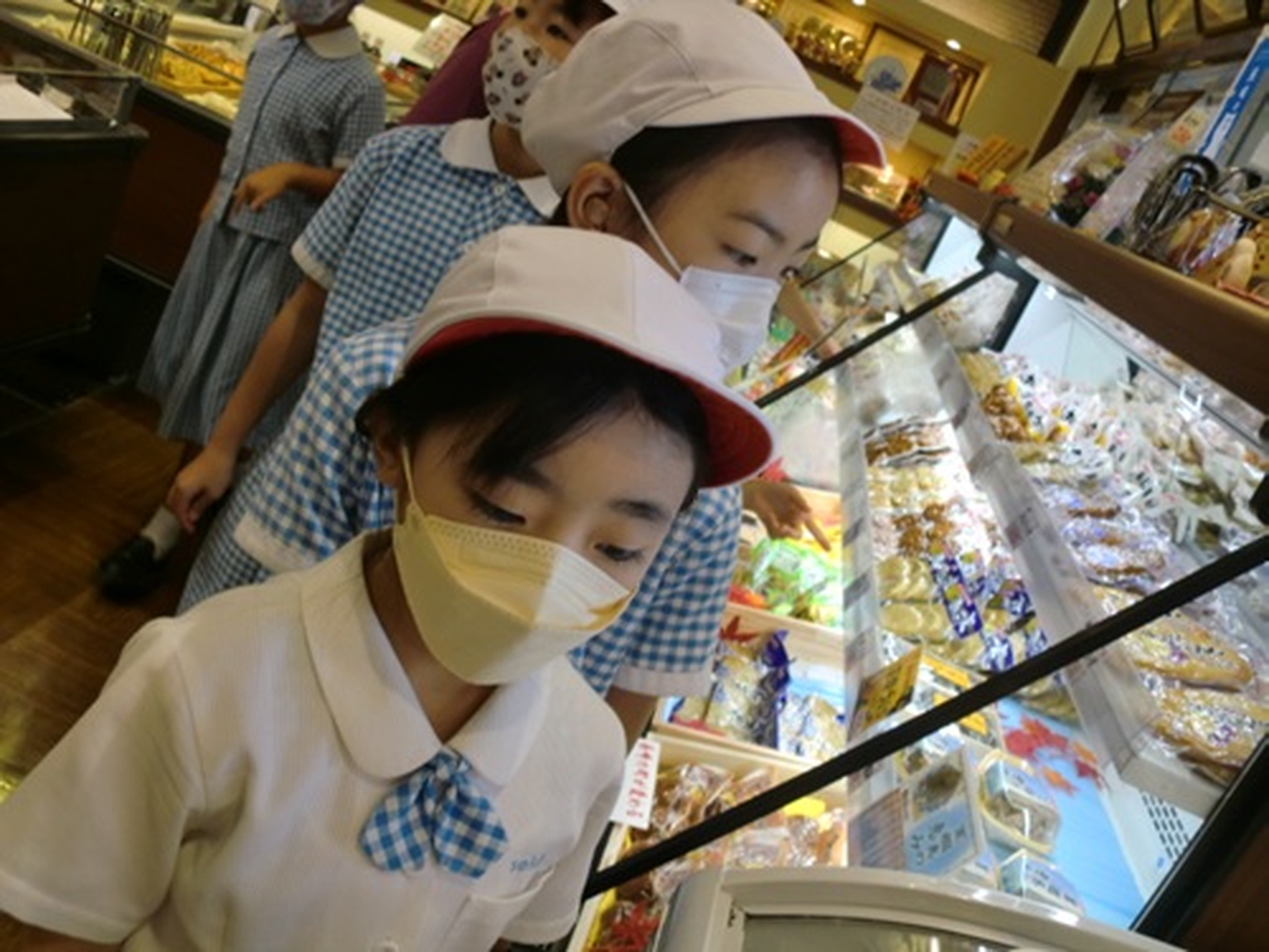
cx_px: 634
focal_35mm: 35
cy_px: 476
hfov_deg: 52.6
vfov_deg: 40.7
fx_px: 1283
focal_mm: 6.3
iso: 80
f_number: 3.1
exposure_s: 1/60
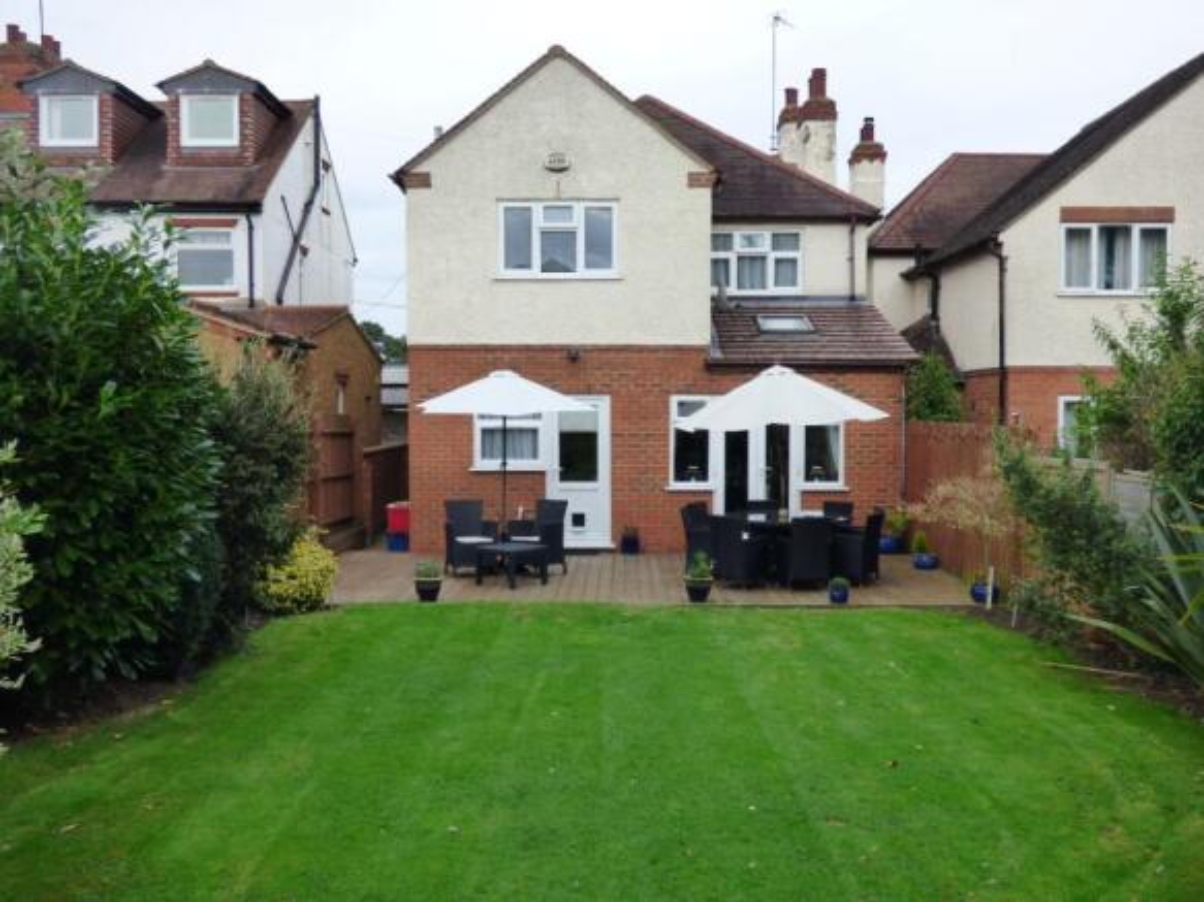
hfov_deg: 54.0
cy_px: 451
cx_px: 602
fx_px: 1182
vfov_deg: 41.8
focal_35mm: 34
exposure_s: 1/500
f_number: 3.4
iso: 200
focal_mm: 5.97
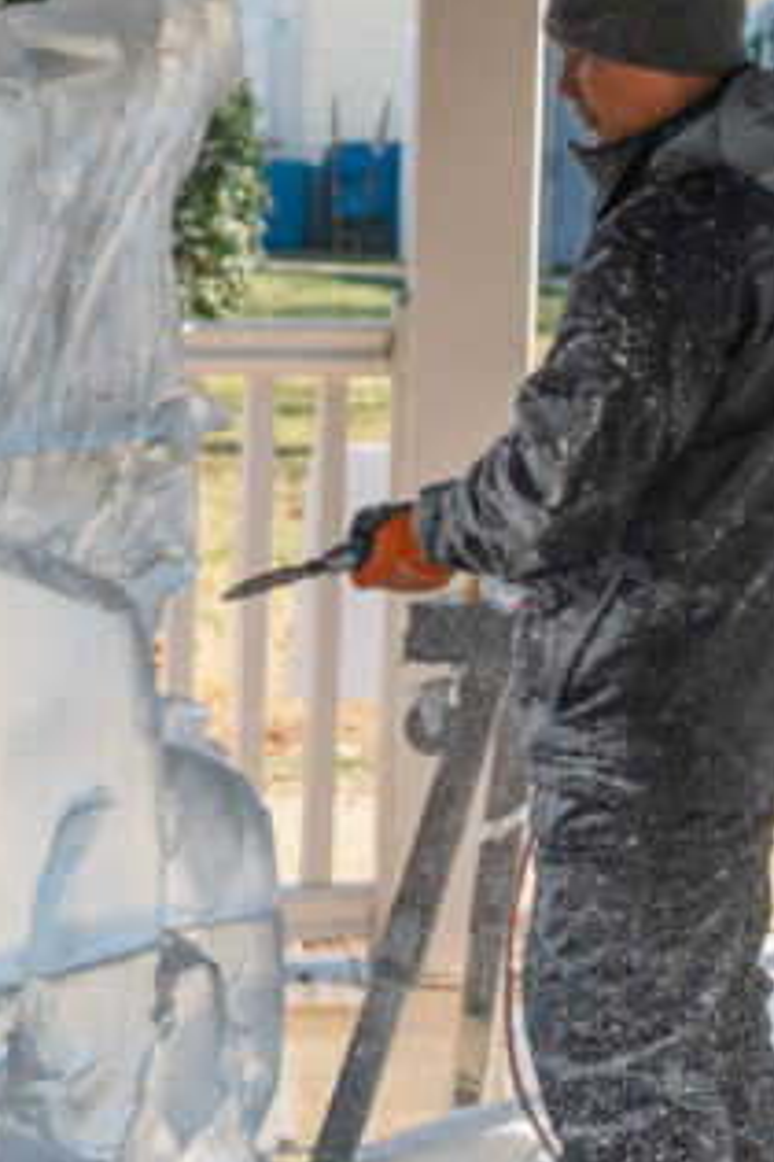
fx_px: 5450
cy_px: 314
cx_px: 116
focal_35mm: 169
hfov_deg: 8.1
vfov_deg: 12.1
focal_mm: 35
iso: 320
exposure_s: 1/4000
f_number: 2.8
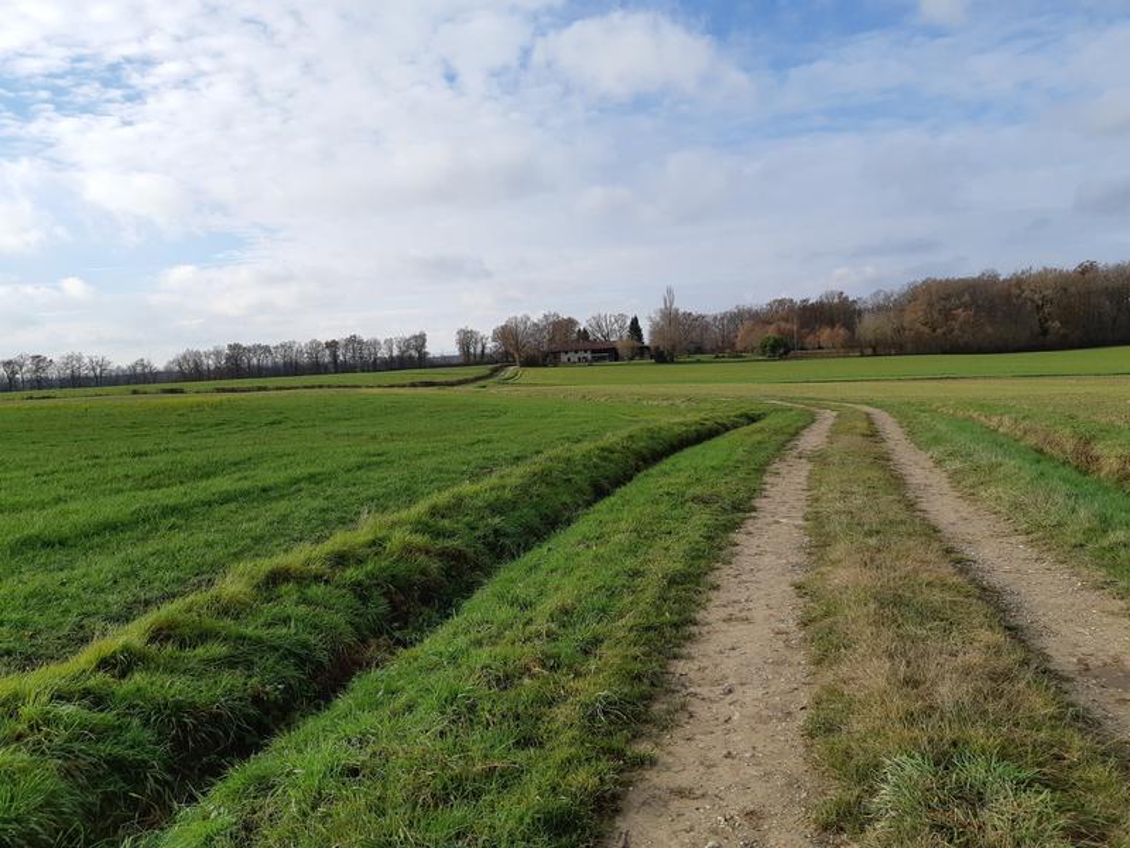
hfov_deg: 67.3
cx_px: 565
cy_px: 424
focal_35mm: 26
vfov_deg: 53.1
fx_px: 849
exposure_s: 1/1880
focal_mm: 3.93
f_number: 1.7
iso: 40
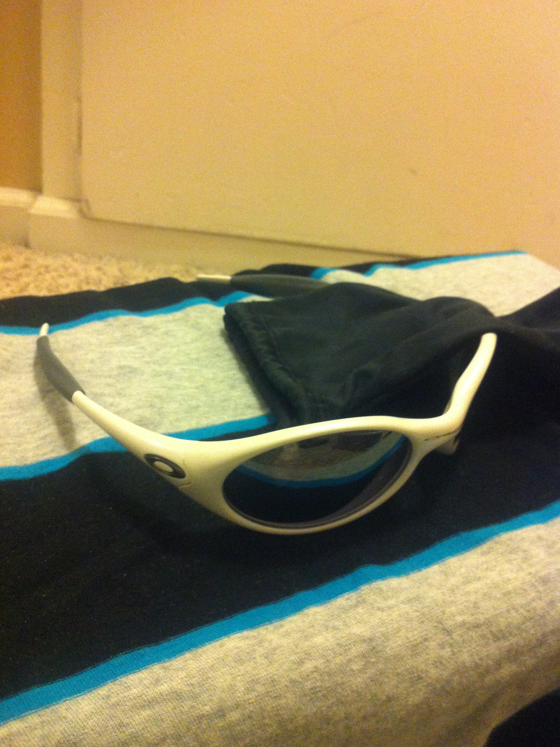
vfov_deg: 51.4
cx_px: 281
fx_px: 777
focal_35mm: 36
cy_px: 366
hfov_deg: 39.7
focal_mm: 3.85
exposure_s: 1/15
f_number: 2.8
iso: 500
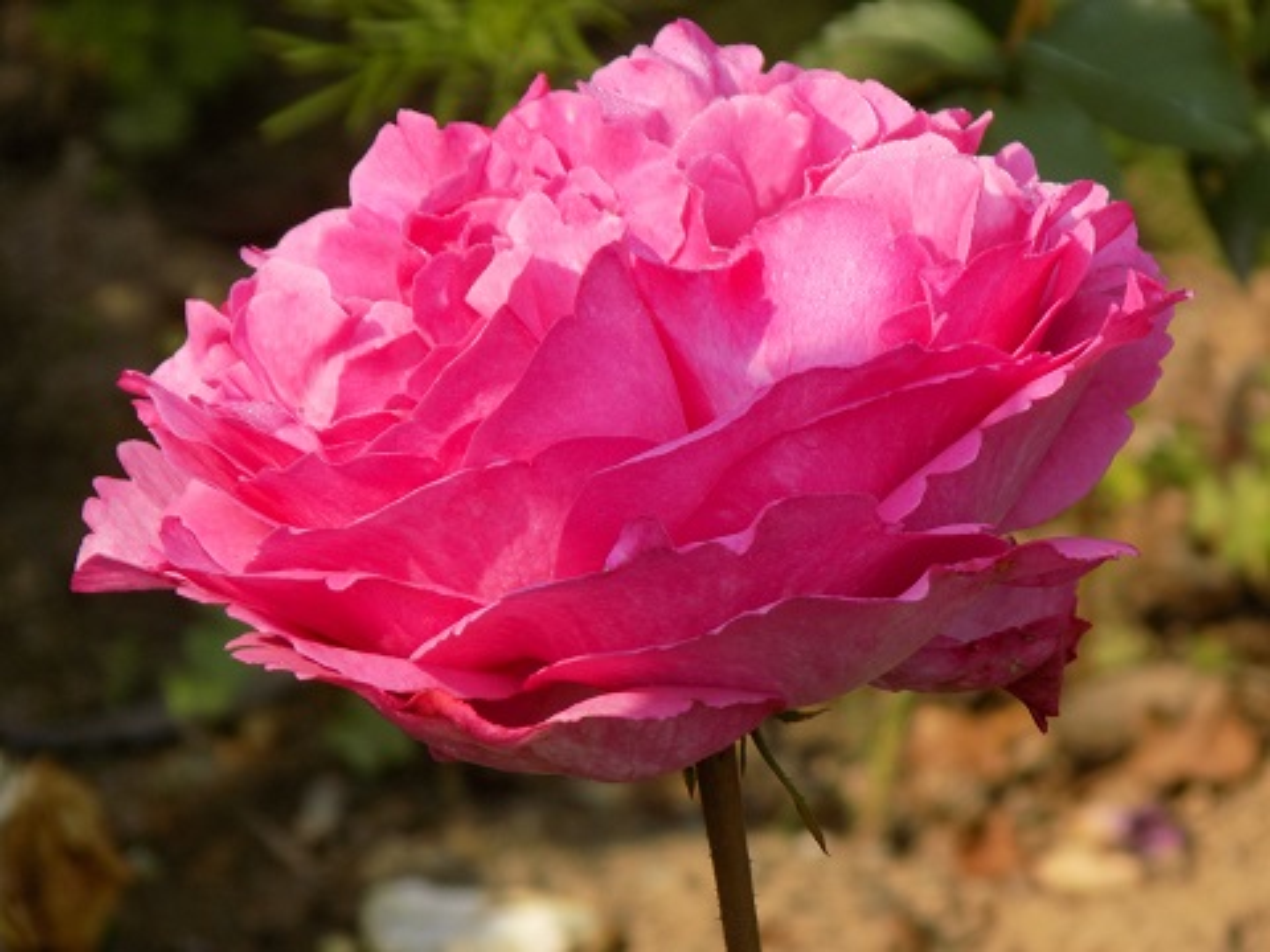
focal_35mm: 537
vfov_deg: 2.8
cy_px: 476
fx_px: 19702
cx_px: 635
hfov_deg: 3.7
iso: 80
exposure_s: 1/200
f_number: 5.9
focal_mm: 95.4
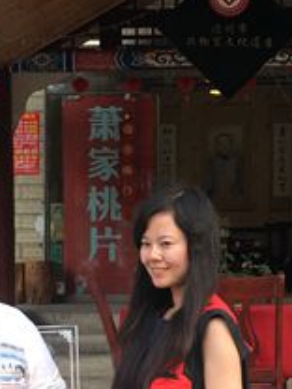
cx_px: 155
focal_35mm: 93
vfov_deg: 20.9
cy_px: 283
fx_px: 1046
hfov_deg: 15.9
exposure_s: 1/33
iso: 25
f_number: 2.2
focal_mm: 4.15
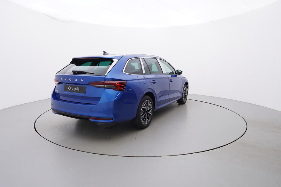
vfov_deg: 56.2
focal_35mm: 22
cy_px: 94
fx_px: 176
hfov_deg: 77.3
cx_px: 140
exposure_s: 1/80
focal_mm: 15
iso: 200
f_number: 5
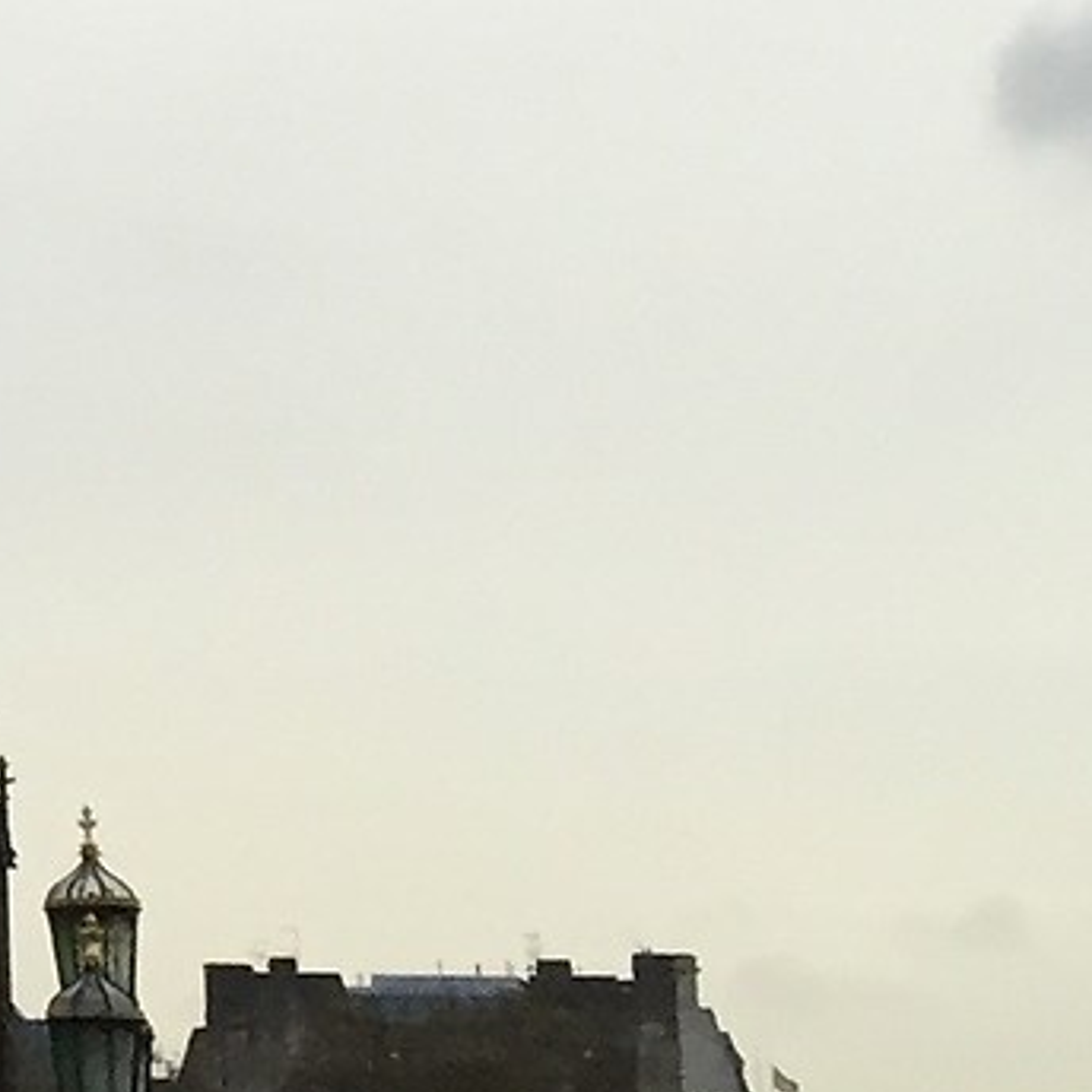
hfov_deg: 8.4
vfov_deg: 9.7
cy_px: 133
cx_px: -2032
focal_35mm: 179
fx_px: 6389
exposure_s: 1/40
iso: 32
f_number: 2.2
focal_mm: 4.15
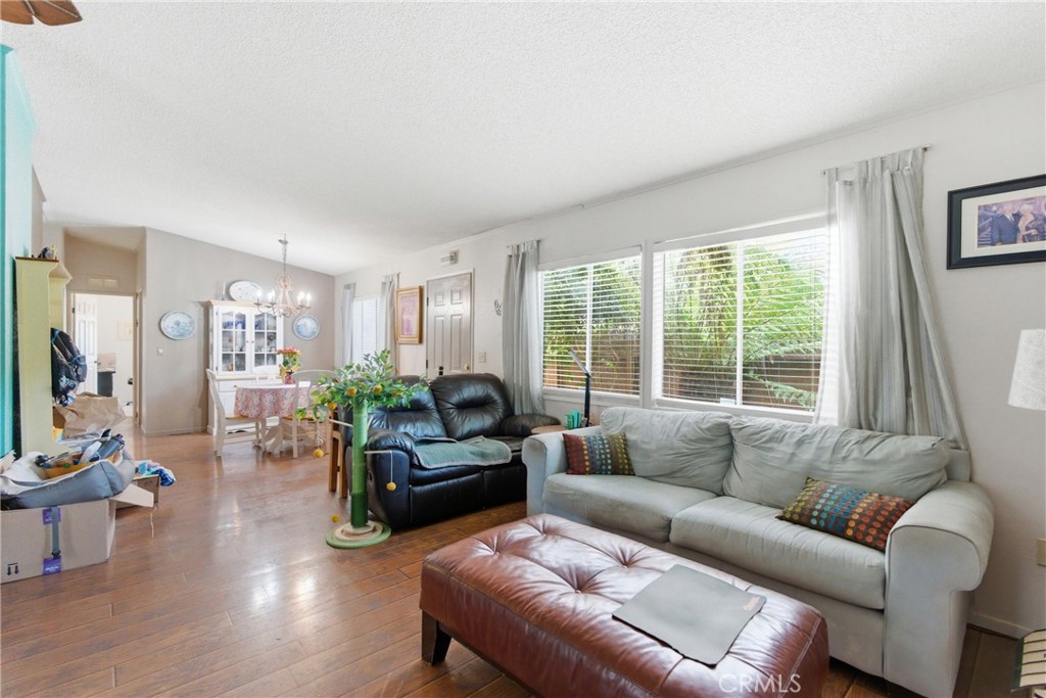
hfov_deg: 96.7
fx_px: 465
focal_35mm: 16
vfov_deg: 73.8
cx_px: 523
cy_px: 349
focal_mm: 16
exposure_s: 1/3200
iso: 6400
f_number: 3.5
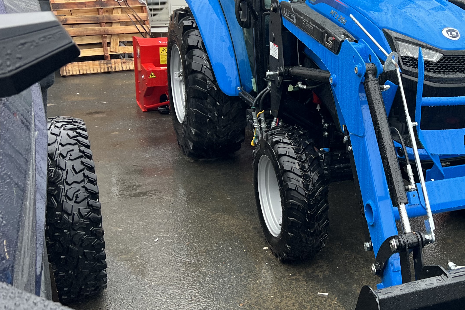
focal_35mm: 51
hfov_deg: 37.6
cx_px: 364
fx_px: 659
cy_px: 119
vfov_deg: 26.4
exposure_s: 1/121
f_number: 1.5
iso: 100
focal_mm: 5.7
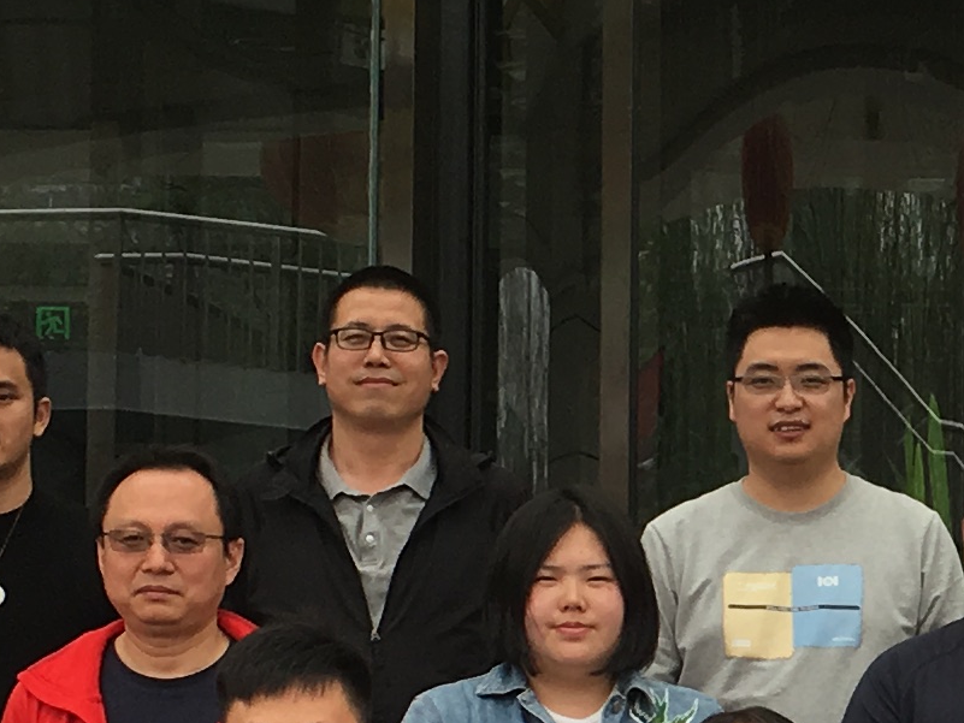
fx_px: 4066
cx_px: 1046
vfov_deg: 10.1
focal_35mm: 146
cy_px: 730
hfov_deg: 13.3
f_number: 2.2
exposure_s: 1/475
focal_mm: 4.15
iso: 25
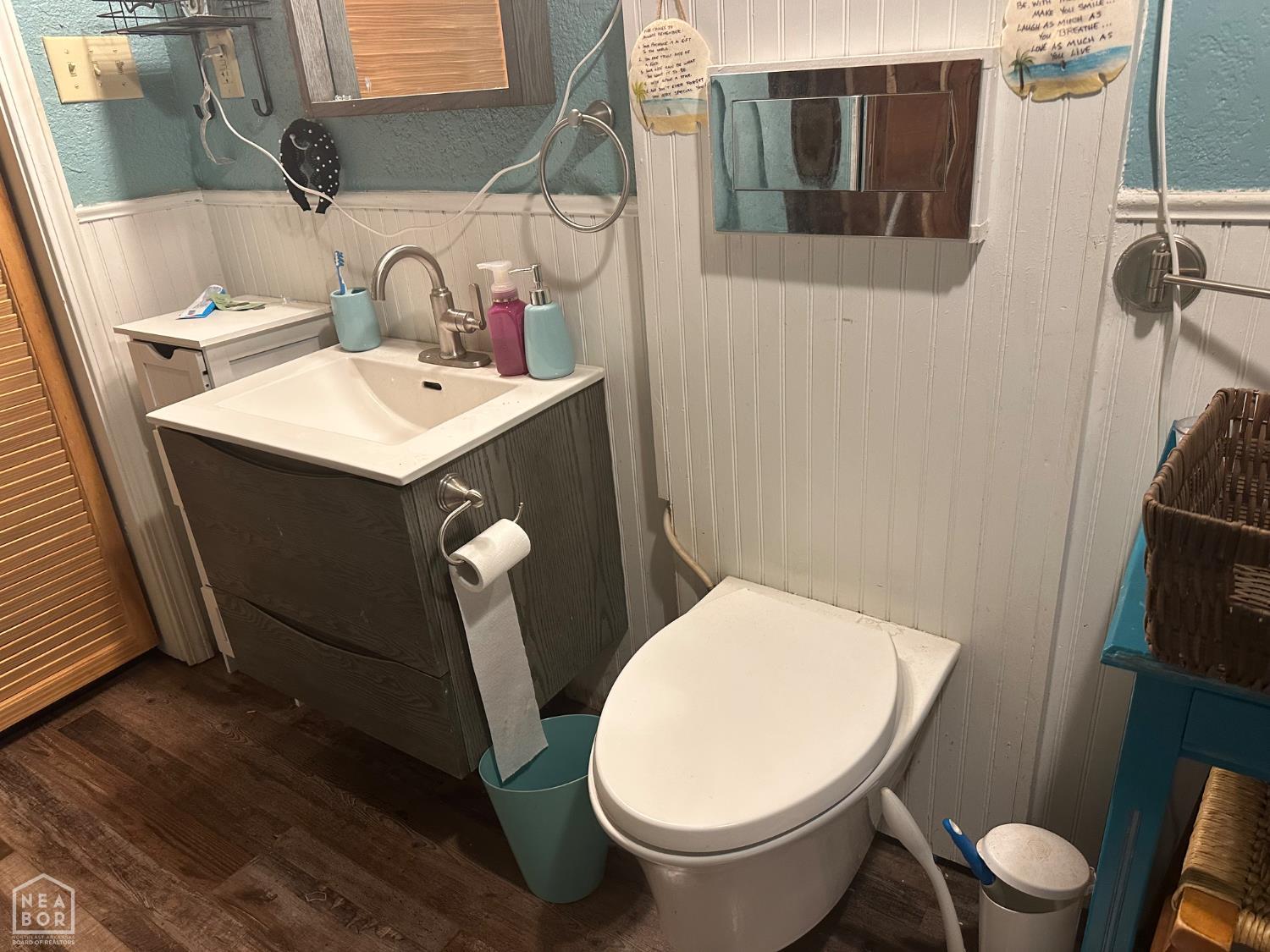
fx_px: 881
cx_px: 635
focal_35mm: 24
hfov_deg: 71.6
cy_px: 476
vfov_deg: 56.8
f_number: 1.78
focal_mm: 6.86
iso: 250
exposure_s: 1/60
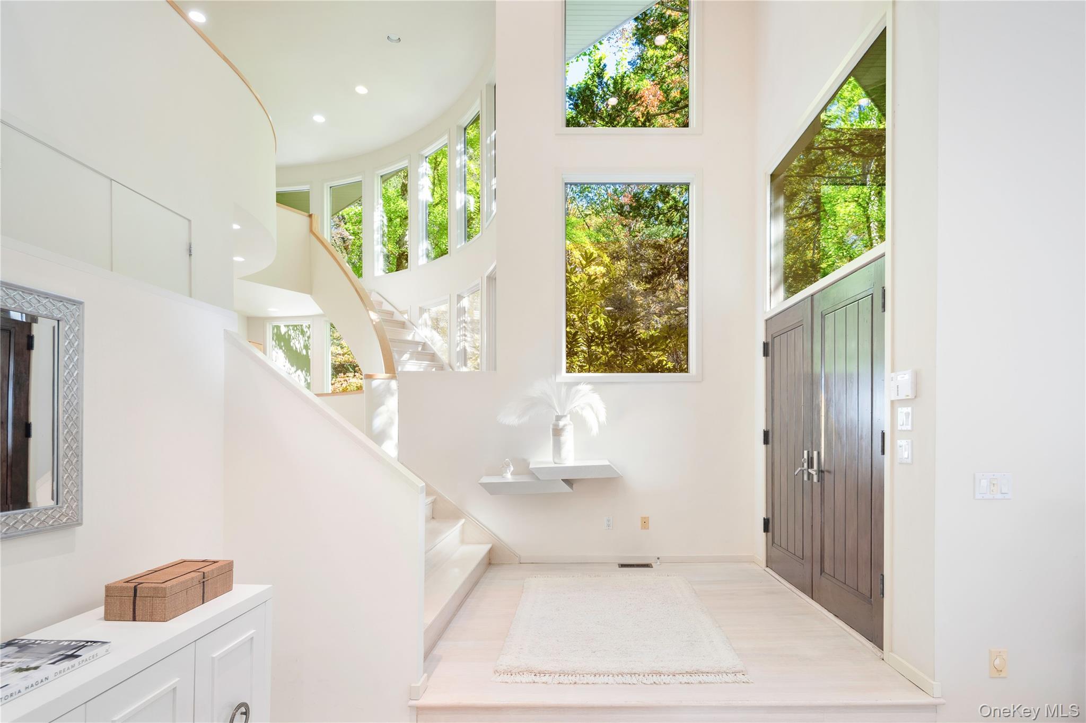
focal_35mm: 17
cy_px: 362
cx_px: 543
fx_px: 513
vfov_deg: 70.4
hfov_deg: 93.3
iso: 250
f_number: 9
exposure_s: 1/3
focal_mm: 17
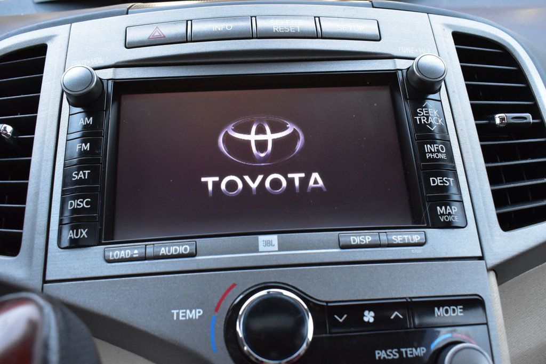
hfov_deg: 57.2
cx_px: 273
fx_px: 500
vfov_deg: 39.9
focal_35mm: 33
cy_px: 182
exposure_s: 1/25
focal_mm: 22
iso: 2500
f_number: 7.1
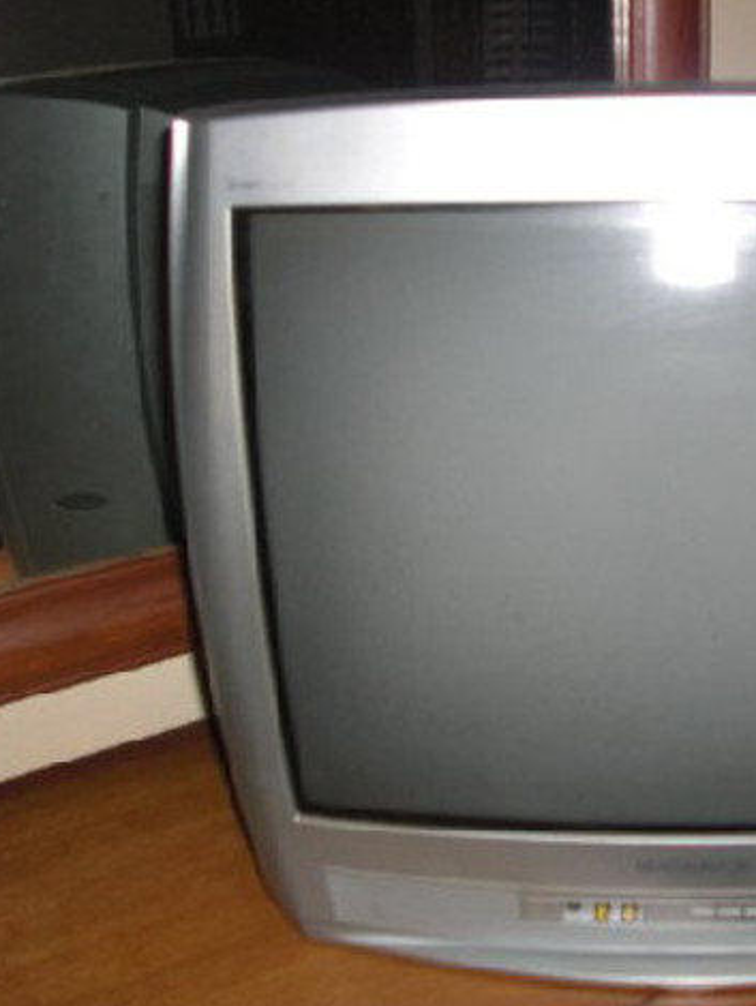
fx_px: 1426
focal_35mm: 49
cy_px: 512
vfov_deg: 38.9
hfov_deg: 28.8
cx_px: 642
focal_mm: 6.3
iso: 200
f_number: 2.8
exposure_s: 1/60
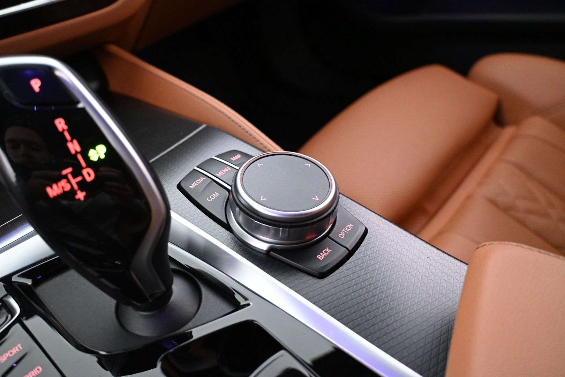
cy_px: 188
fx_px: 459
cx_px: 282
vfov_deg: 44.6
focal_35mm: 29
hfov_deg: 63.2
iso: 4000
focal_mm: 19.5
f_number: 3.8
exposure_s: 1/30
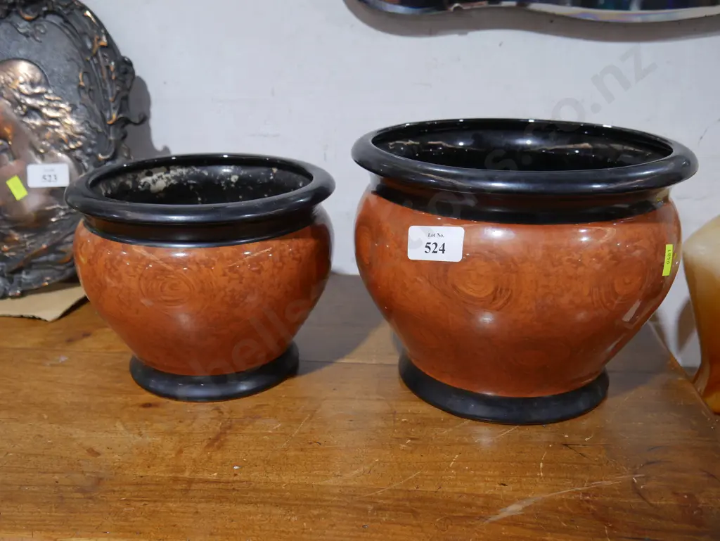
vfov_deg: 41.8
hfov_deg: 53.9
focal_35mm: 34
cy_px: 270
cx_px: 360
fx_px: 708
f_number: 4
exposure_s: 1/60
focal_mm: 17
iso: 500
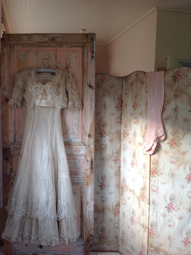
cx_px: 96
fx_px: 258
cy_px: 128
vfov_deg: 52.7
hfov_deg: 40.6
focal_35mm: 35
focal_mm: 4.28
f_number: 2.4
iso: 100
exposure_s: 1/120
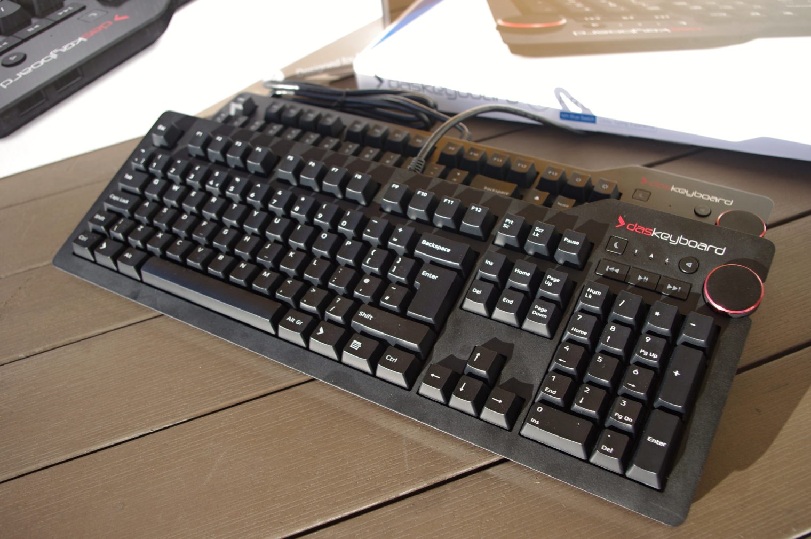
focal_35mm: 34
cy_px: 270
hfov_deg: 55.8
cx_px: 406
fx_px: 765
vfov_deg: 38.8
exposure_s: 1/200
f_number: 5
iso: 200
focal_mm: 23.13
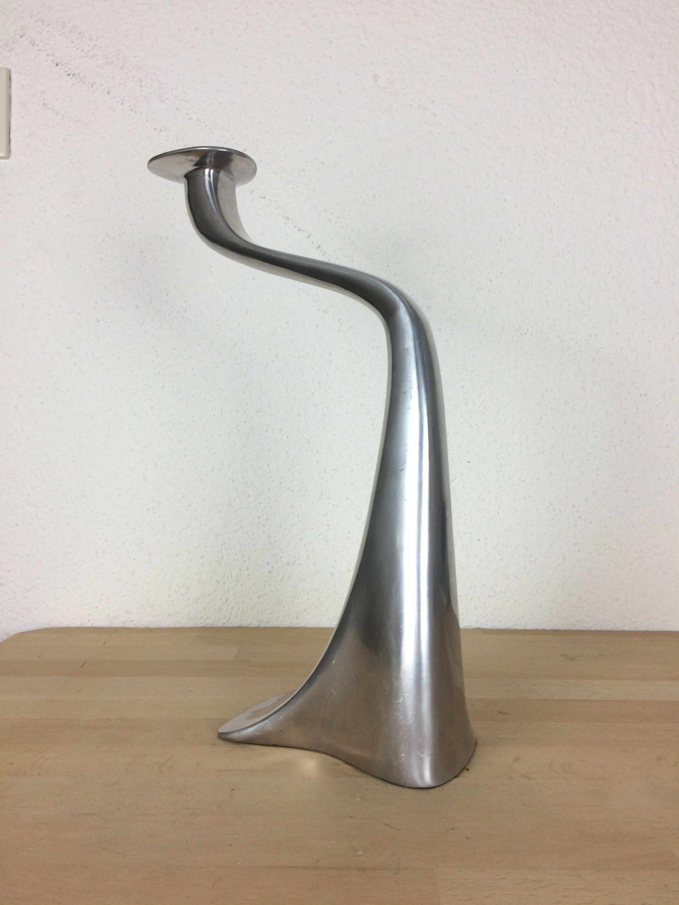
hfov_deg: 48.2
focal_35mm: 29
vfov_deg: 61.7
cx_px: 340
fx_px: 758
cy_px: 452
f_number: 2.2
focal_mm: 4.15
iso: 50
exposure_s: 1/100
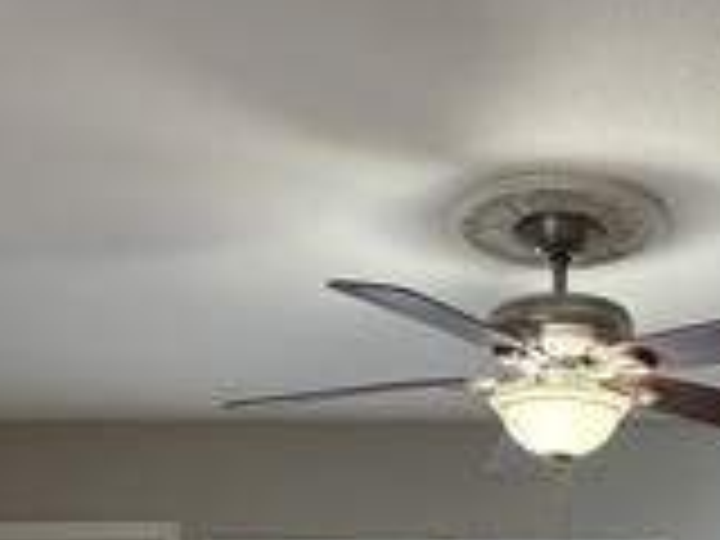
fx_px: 1165
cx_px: 572
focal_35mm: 56
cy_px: 810
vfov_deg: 21.8
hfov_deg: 33.4
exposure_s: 1/120
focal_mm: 2.22
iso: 250
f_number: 2.2
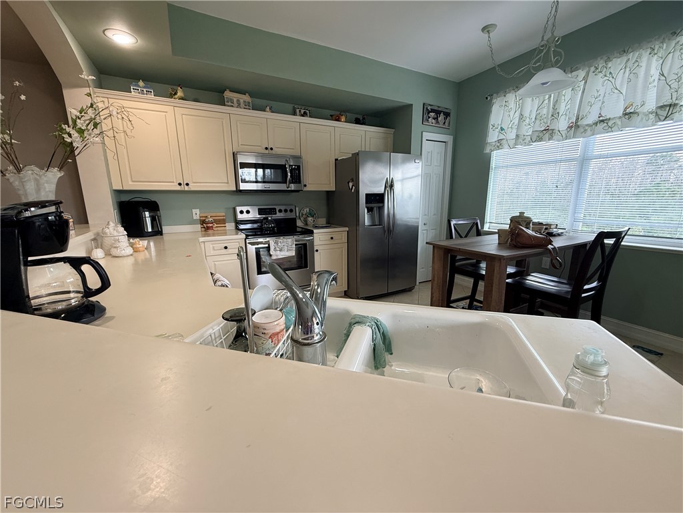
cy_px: 256
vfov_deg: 85.7
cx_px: 342
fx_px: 276
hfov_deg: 102.1
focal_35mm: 14
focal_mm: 2.22
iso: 160
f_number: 2.2
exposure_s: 1/120
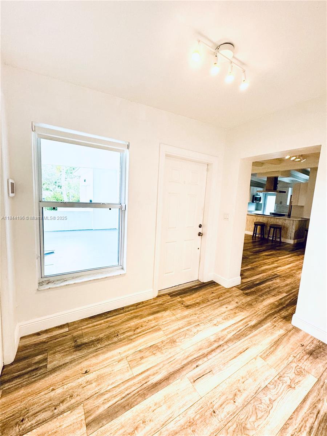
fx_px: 176
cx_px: 164
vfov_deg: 102.1
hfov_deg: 85.7
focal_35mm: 14
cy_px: 218
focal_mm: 2.22
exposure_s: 1/120
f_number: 2.2
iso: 250
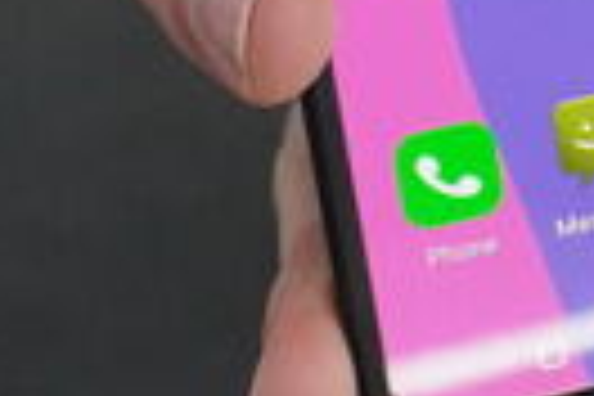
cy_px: -407
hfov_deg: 13.1
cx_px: 634
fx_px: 2541
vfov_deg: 8.4
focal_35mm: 154
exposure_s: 1/125
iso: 2000
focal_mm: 22
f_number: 5
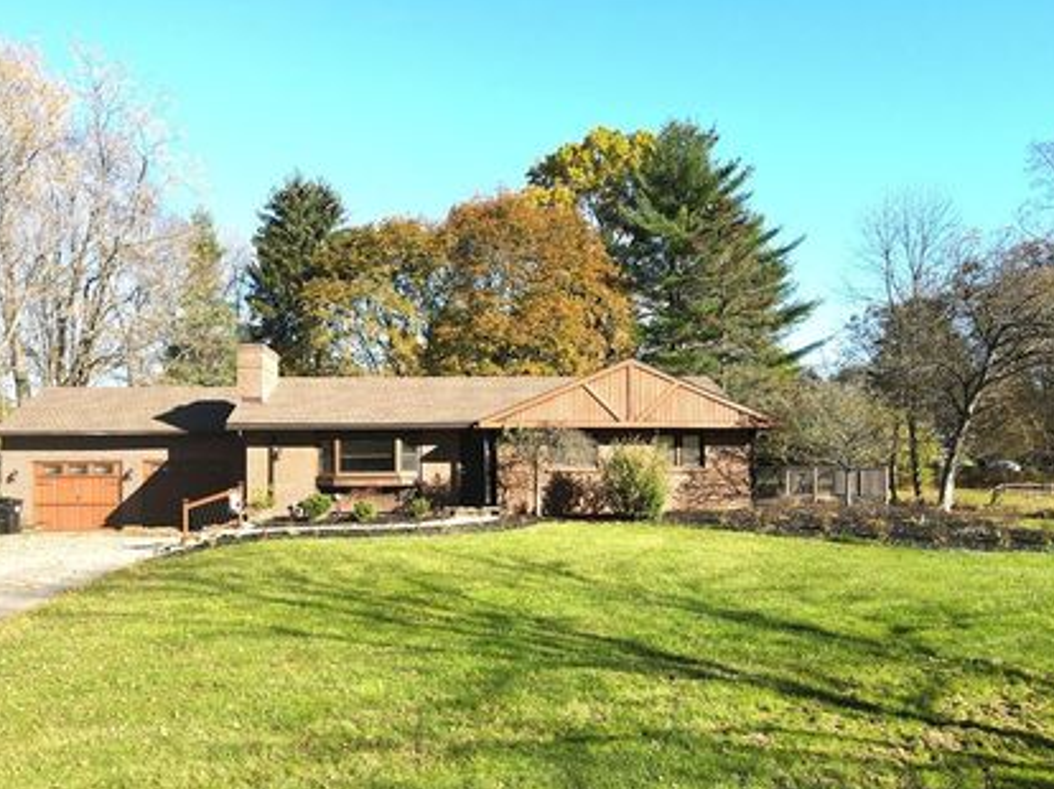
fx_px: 882
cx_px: 458
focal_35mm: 29
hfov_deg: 61.5
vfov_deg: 48.0
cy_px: 457
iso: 100
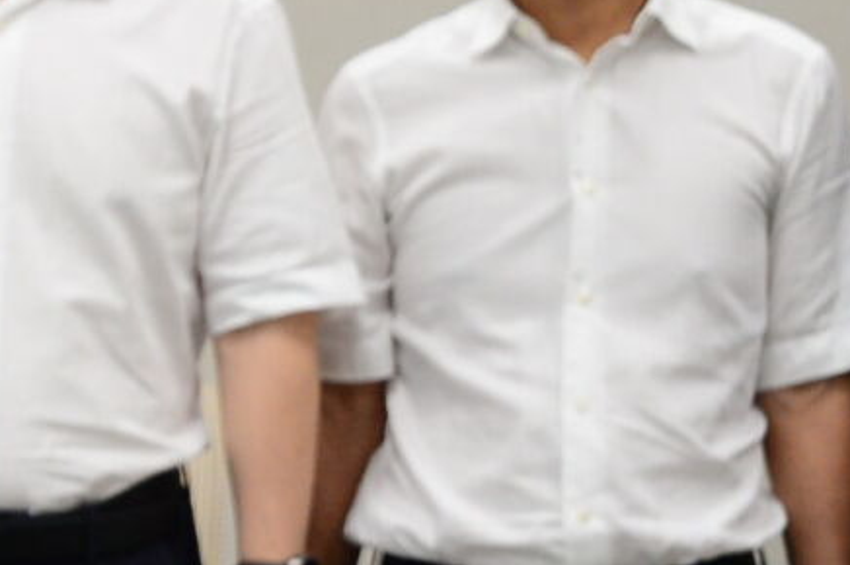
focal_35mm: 233
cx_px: -932
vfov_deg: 5.9
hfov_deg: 8.3
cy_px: 3
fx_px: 5497
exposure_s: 1/160
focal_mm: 35
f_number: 4
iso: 1250
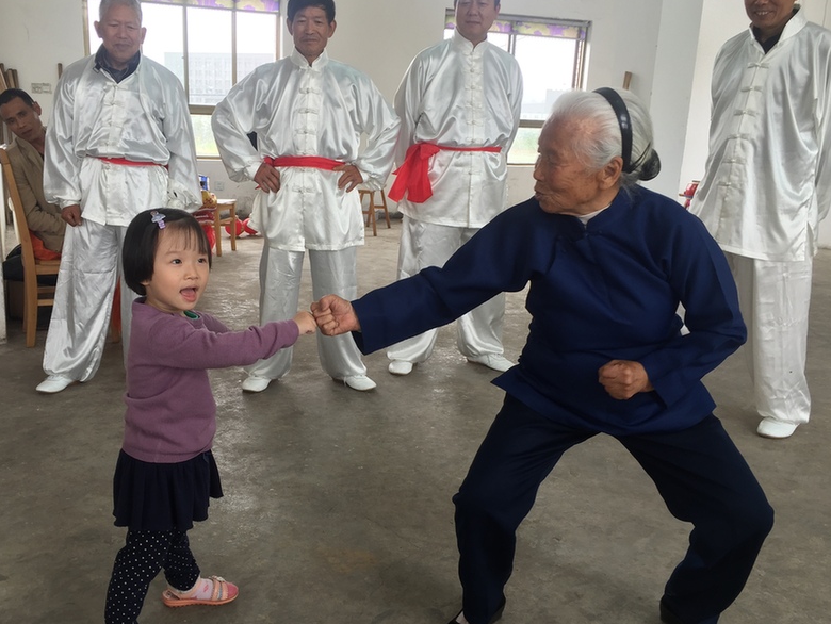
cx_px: 366
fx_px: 817
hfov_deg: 53.8
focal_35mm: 34
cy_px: 334
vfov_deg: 41.8
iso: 32
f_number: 2.2
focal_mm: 4.15
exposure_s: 1/50
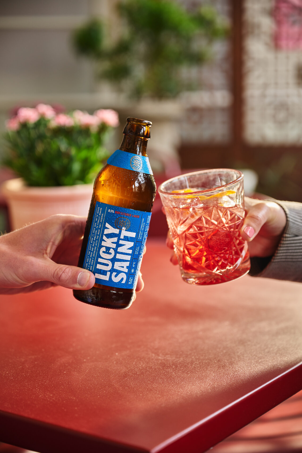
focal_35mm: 70
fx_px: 881
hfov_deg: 19.5
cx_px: 151
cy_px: 226
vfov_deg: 28.8
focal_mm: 70
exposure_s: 1/80
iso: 125
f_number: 3.2
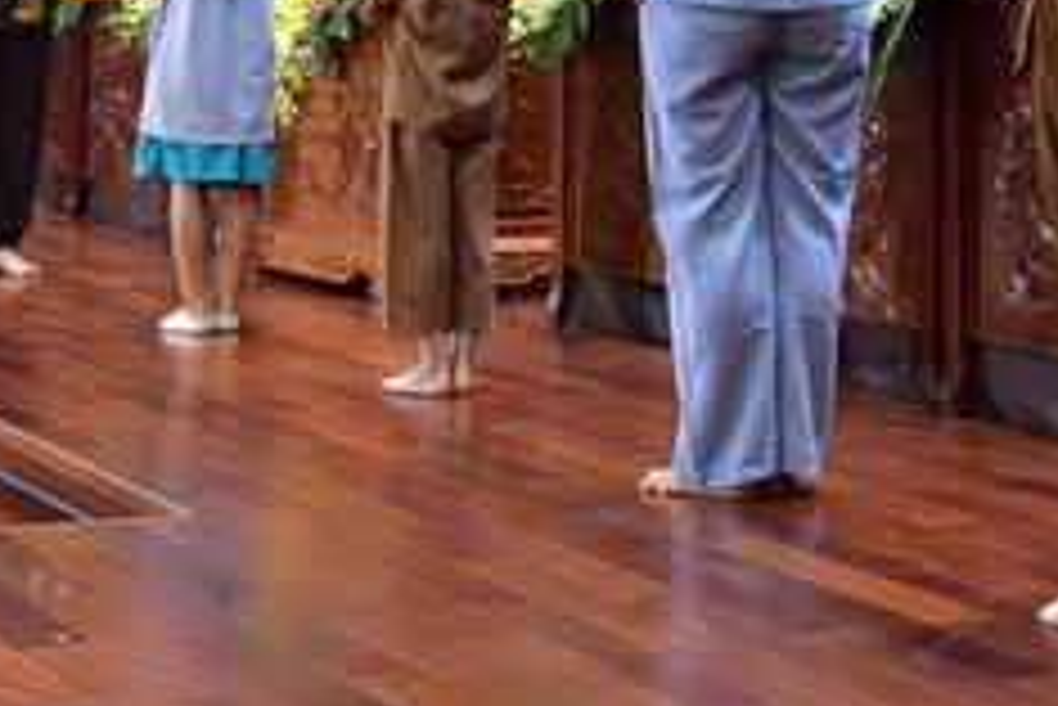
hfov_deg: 19.3
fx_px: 3088
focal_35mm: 105
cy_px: -171
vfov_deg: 12.7
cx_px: 765
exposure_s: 1/125
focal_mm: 38
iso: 3200
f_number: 4.5
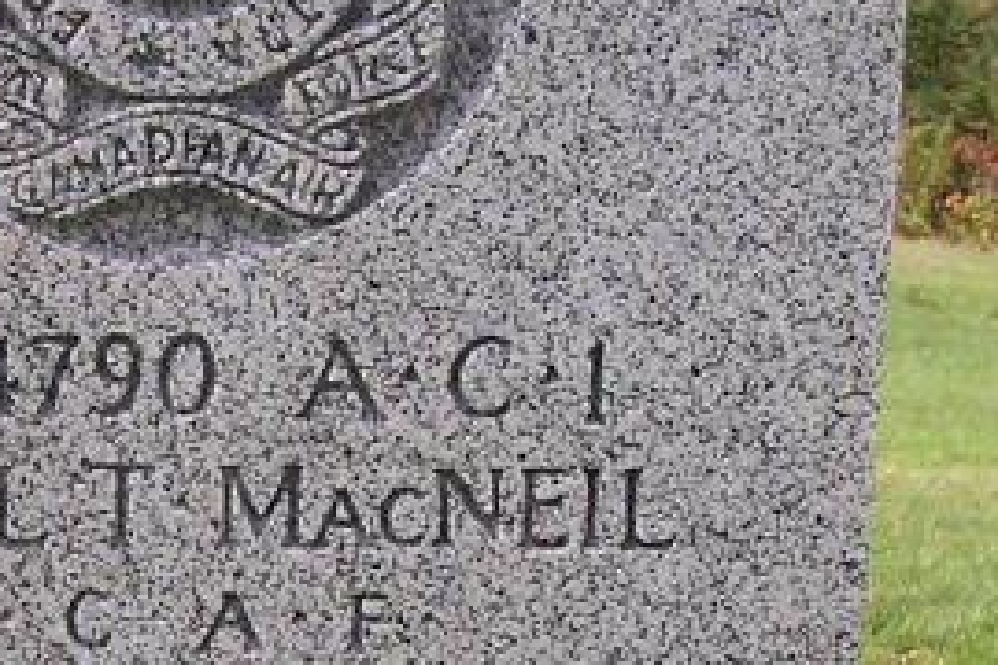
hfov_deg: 17.3
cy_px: 728
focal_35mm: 117
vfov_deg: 11.5
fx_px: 3243
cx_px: 107
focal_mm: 5.8
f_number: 2.8
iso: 100
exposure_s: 1/293
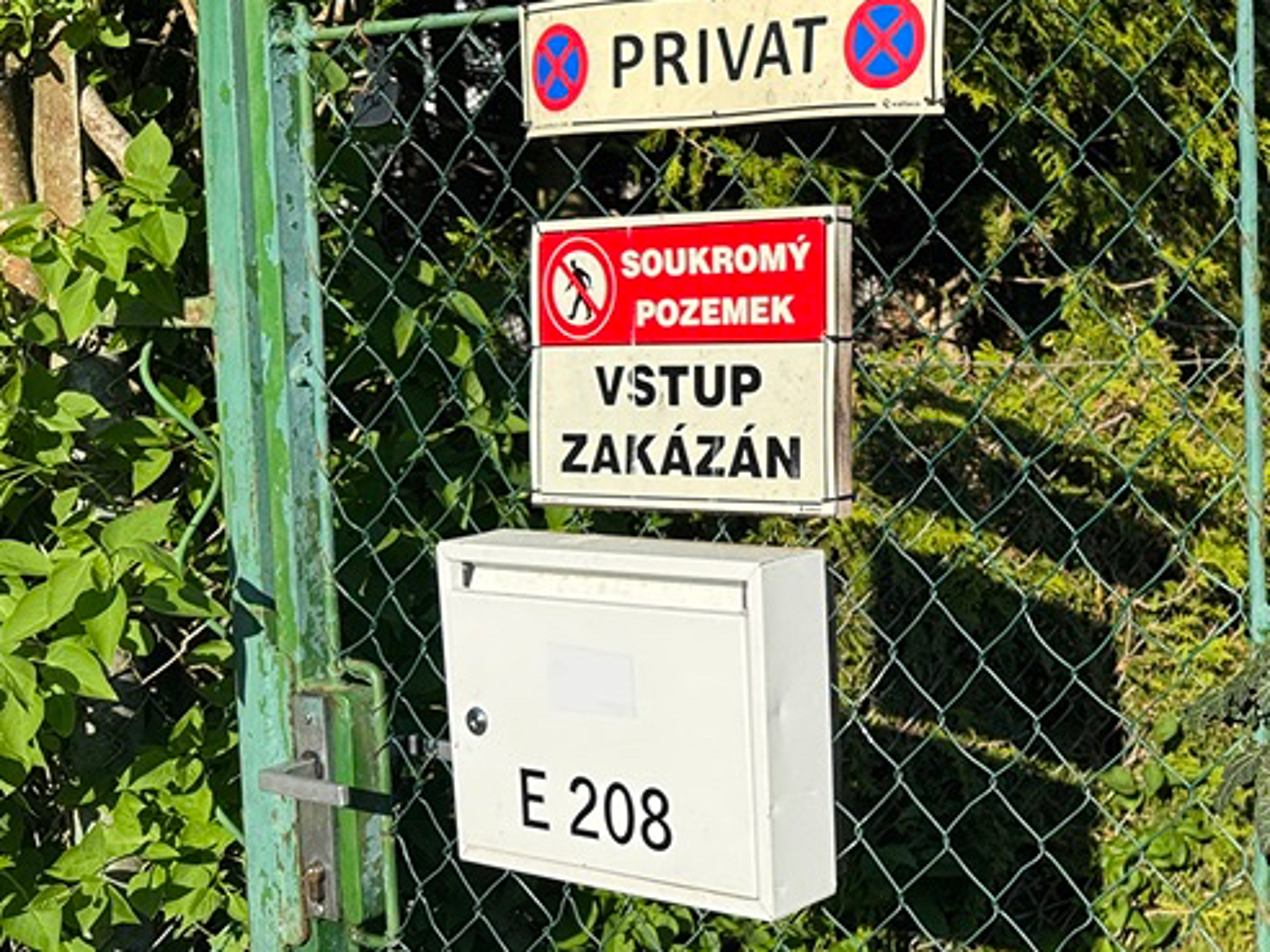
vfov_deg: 29.0
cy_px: 335
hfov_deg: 34.7
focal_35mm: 50
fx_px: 1834
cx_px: 1270
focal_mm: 6.76
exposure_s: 1/2710
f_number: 1.78
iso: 80
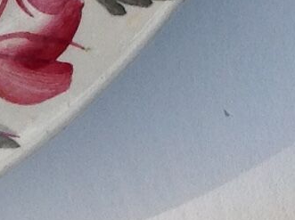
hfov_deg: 7.2
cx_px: -16
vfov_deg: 5.4
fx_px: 2331
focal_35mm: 274
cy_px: 147
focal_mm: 4.28
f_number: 2.4
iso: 50
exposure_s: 1/2016
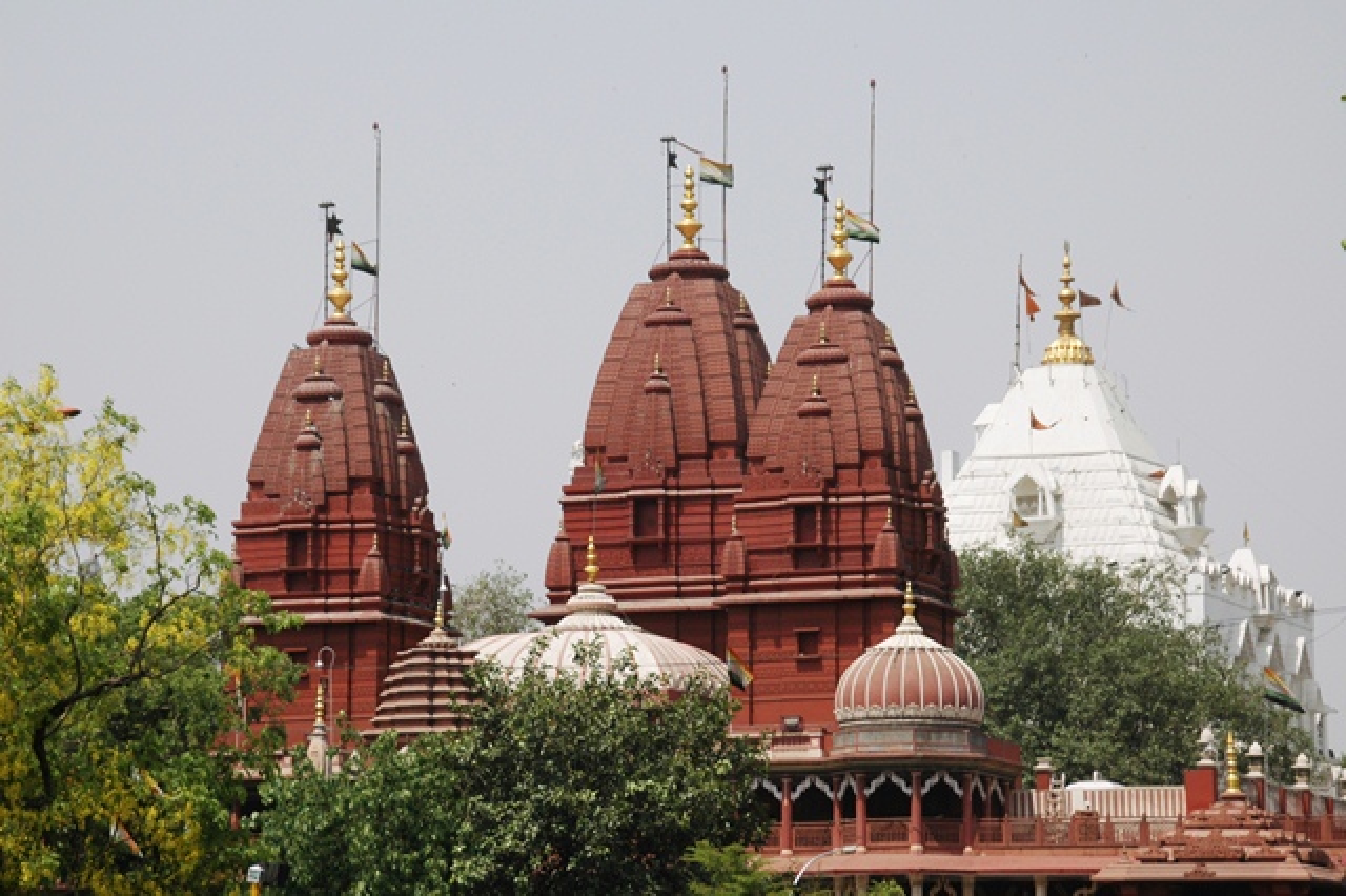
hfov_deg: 17.1
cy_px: 448
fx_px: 4484
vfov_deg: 11.4
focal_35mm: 120
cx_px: 673
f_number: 9
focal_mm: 80
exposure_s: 1/500
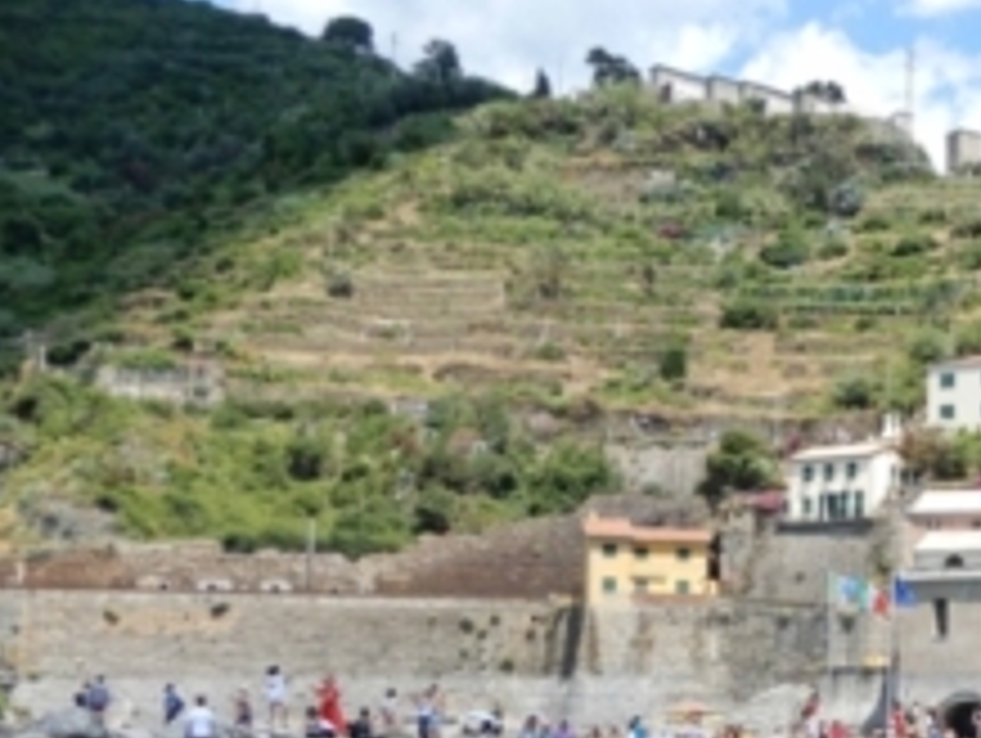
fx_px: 1560
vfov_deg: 25.9
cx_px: 1094
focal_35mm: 55
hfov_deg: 30.9
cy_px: 637
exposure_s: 1/640
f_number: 3.4
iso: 80
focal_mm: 4.3
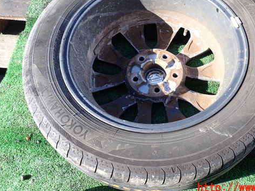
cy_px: 74
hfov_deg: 48.6
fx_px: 280
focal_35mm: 38
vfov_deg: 37.5
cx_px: 158
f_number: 3.2
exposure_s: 1/250
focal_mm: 5.4
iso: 100
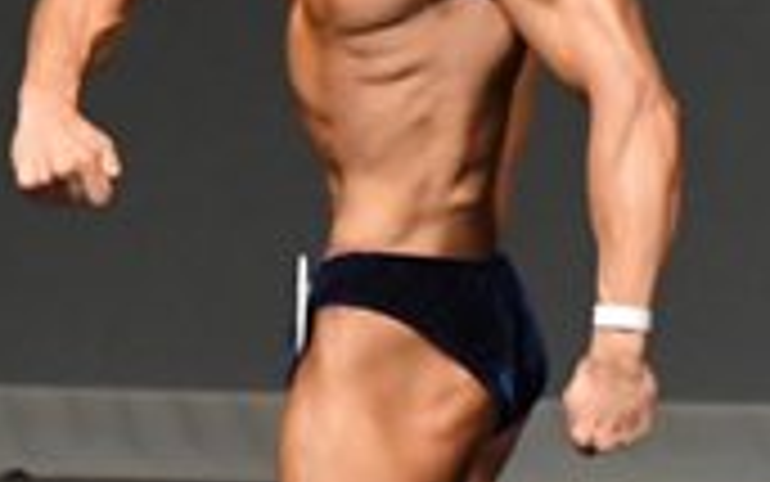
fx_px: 30606
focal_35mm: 1458
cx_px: 831
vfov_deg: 0.9
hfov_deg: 1.4
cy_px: 347
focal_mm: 210
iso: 5000
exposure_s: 1/400
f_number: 5.6
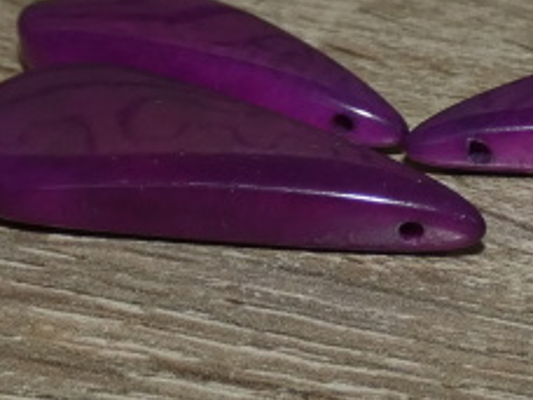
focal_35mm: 70
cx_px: 436
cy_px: 2
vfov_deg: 20.4
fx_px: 1078
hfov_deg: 27.2
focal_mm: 5.3
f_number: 3.3
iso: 250
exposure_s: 1/60
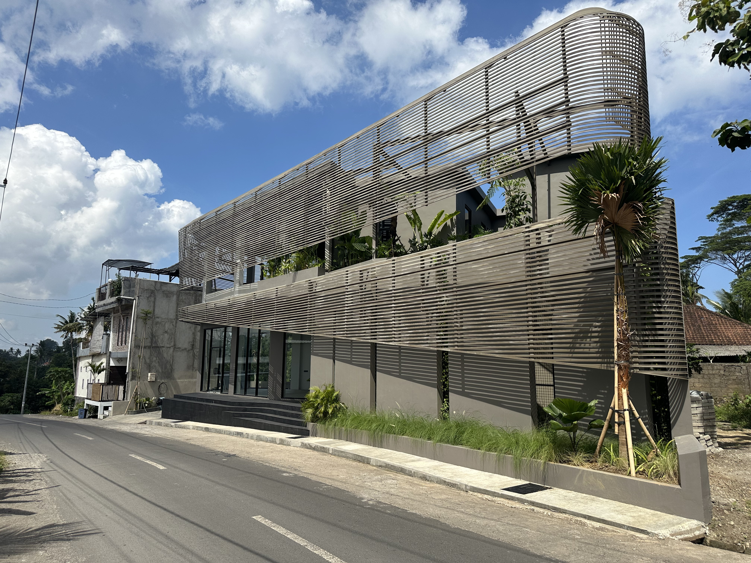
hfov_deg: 71.6
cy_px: 282
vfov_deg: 56.8
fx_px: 521
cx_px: 376
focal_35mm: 24
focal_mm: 6.86
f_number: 1.78
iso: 80
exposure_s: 1/5263
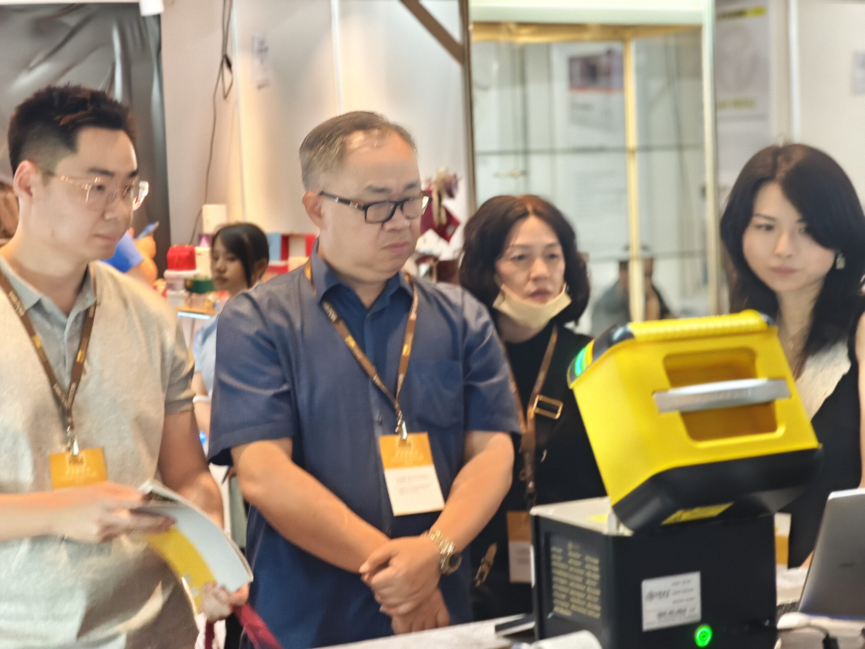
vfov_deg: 21.9
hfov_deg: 29.0
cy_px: 324
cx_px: 432
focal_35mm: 67
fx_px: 1674
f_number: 2
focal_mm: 10.1
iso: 800
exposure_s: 1/25
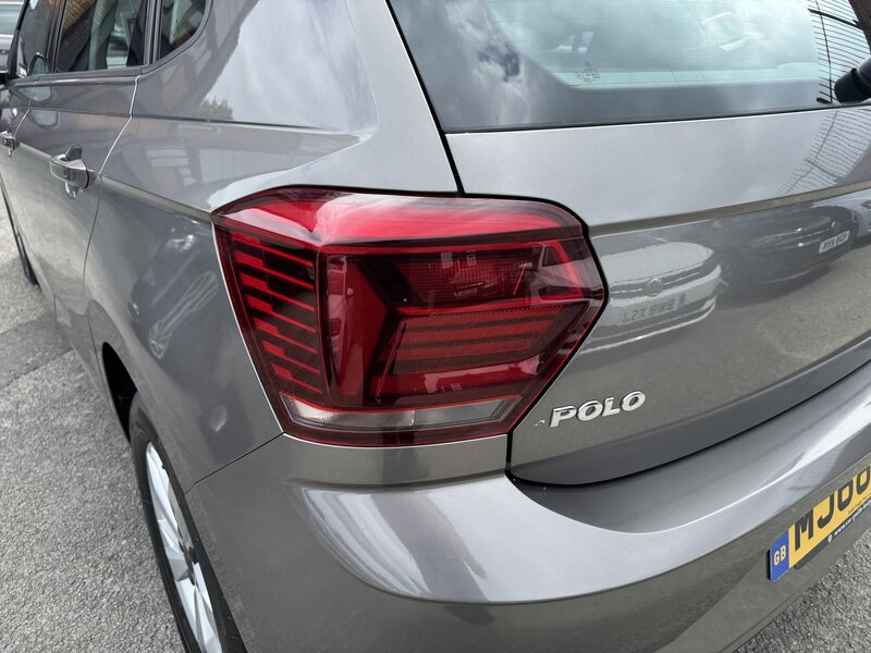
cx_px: 436
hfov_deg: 71.6
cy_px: 326
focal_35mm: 24
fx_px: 604
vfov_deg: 56.8
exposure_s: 1/1112
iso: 80
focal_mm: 6.76
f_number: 1.78
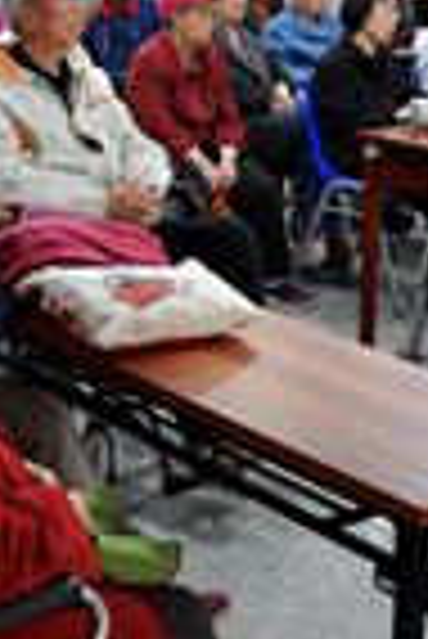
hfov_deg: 16.9
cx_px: 239
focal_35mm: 81
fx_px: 1441
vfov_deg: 24.1
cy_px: 22
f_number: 4
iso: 400
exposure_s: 1/15
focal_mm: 18
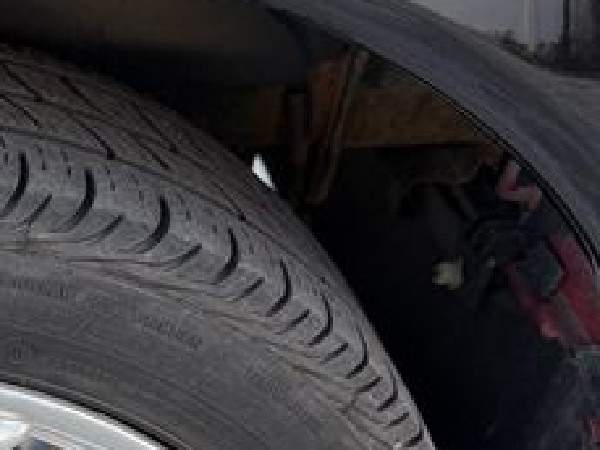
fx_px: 1162
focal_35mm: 67
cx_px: -134
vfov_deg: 21.1
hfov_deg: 25.7
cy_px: 463
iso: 64
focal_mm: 6.76
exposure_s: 1/137
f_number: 1.78
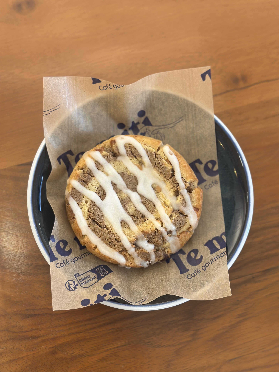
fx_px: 516
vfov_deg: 39.7
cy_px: 186
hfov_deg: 30.3
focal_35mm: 48
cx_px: 140
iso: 160
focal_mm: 6.86
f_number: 1.78
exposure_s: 1/100
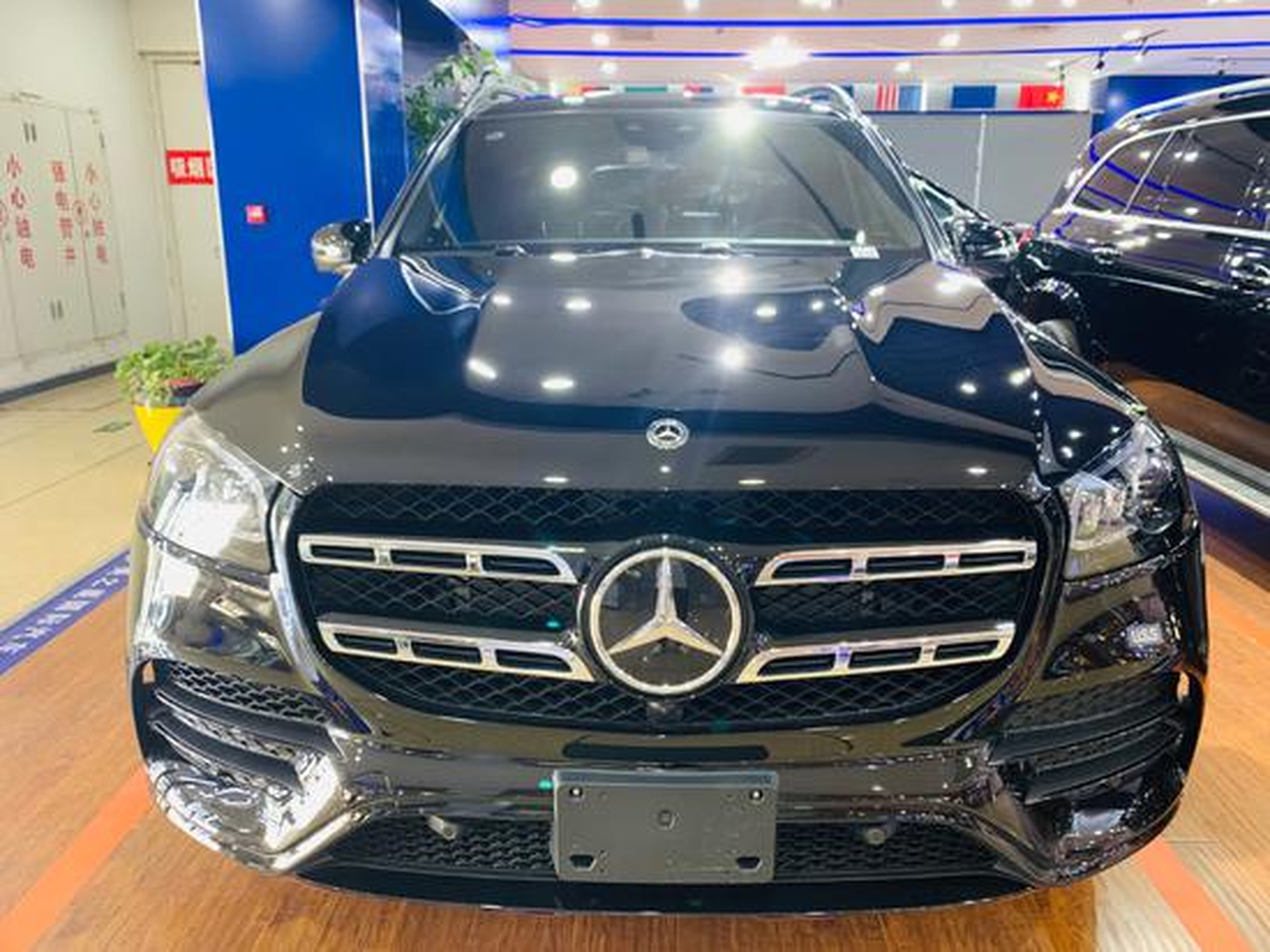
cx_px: 635
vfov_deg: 53.0
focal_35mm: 26
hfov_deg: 67.3
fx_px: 953
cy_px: 476
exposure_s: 1/35
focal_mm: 4.25
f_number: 1.8
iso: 400
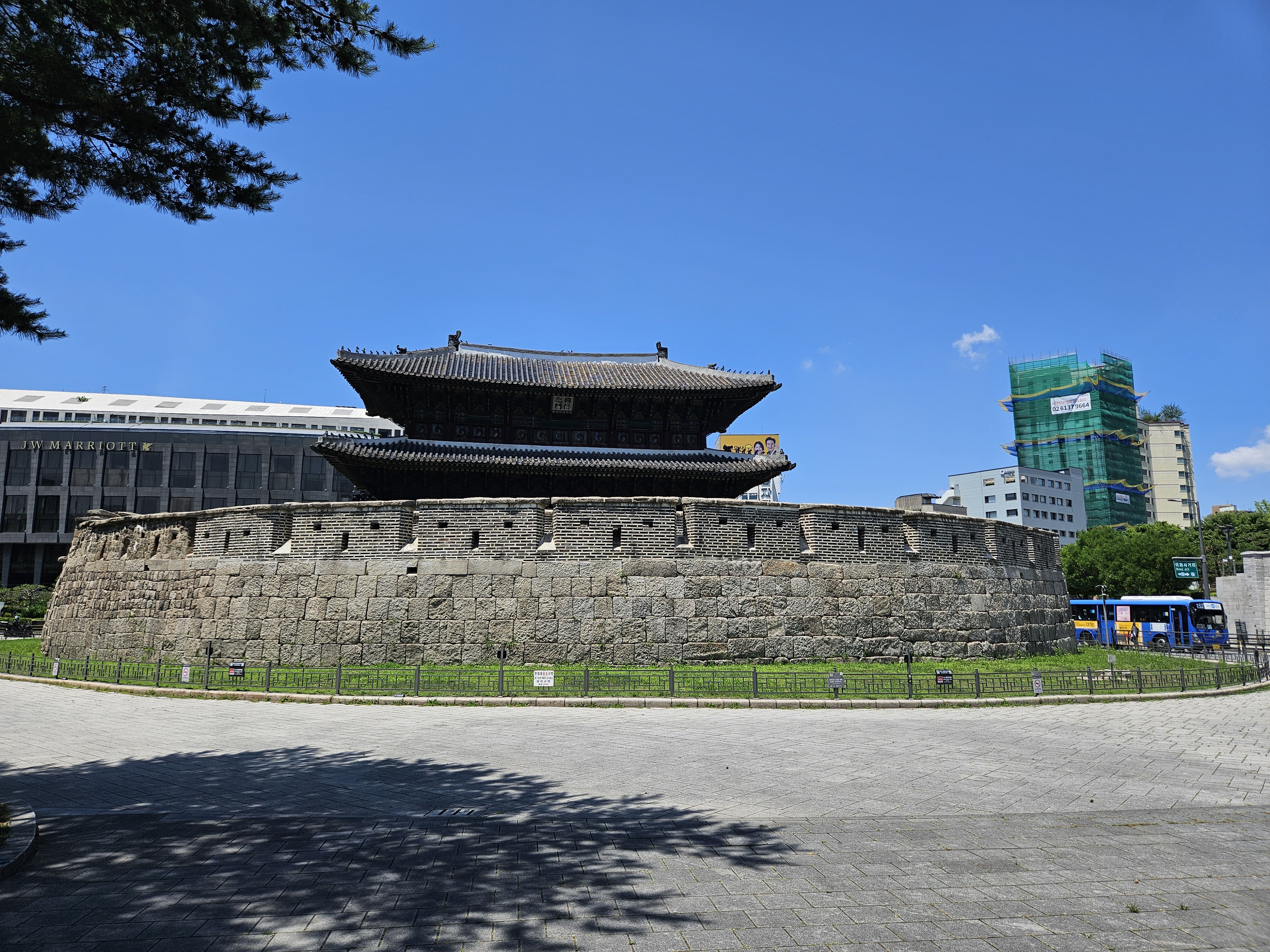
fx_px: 844
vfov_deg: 58.9
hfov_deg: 73.9
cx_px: 635
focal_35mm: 23
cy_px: 476
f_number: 1.8
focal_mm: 5.4
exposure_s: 1/2476
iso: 25
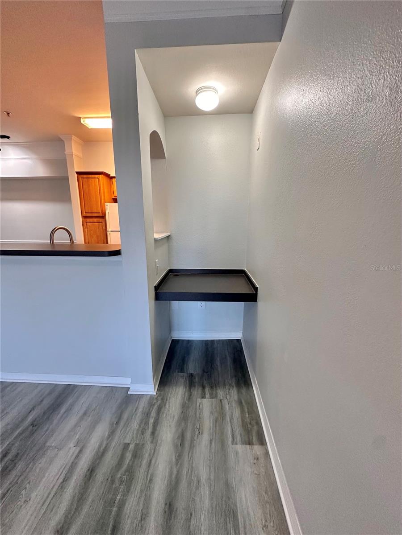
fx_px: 217
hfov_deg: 85.7
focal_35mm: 14
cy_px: 268
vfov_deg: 102.1
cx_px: 201
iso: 200
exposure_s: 1/60
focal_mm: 2.22
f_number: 2.2
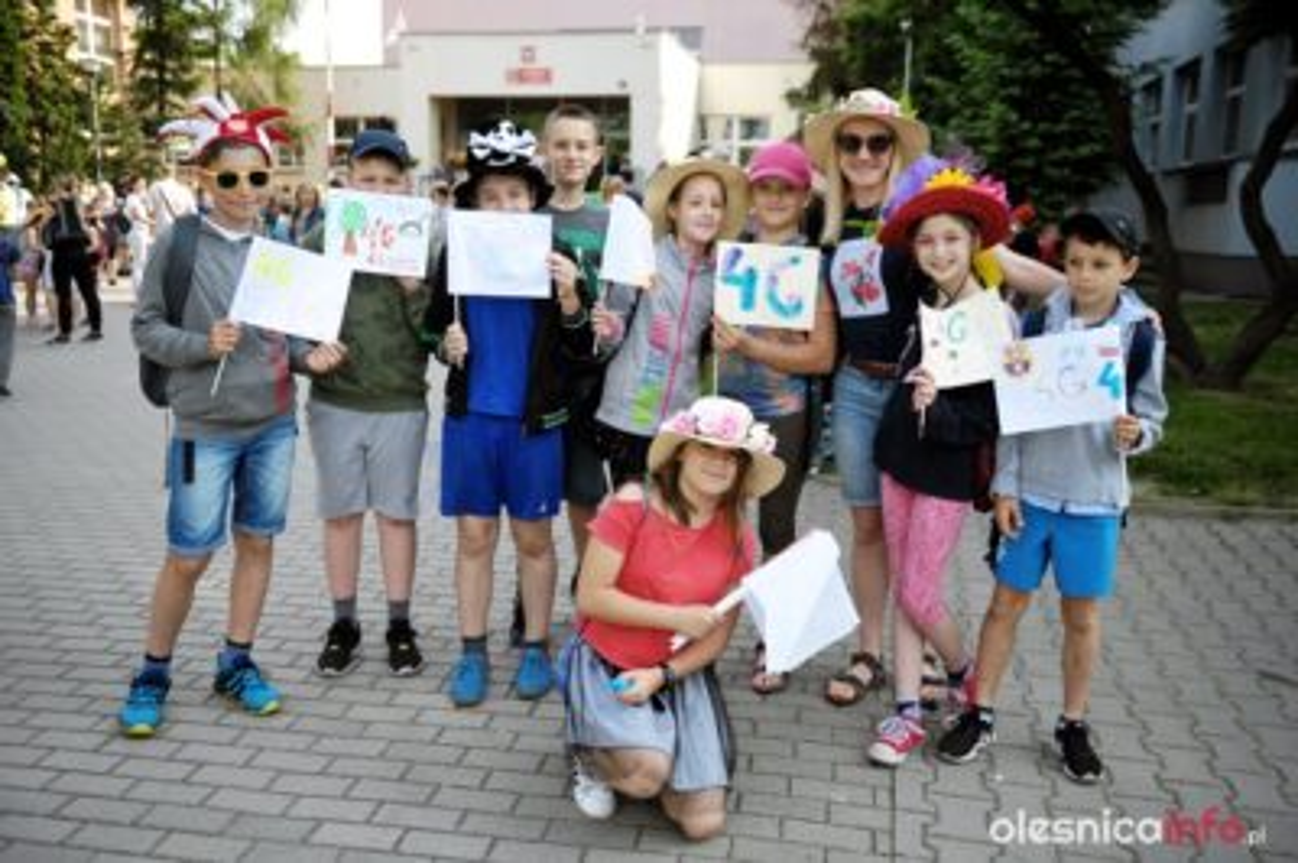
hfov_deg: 58.8
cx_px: 649
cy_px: 432
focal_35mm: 32
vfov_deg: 41.0
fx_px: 1153
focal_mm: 32
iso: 200
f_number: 2.8
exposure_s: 1/1000
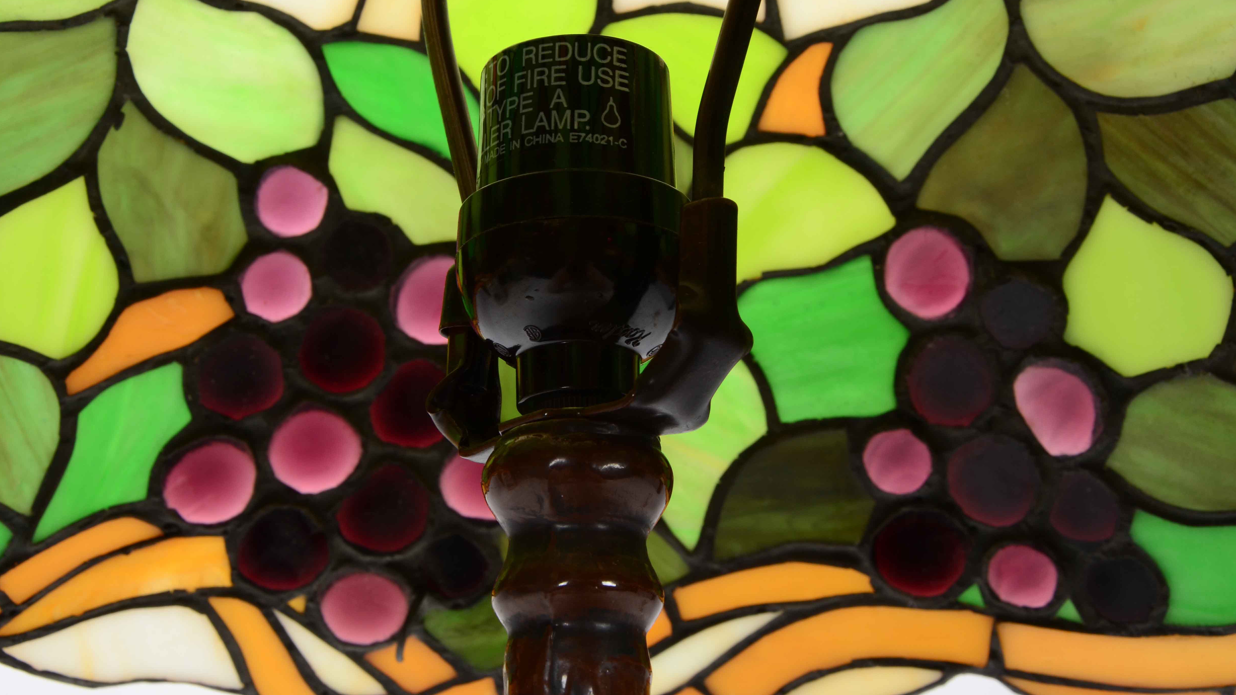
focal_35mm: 76
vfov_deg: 15.9
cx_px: 614
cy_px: 341
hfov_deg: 27.9
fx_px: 2491
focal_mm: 48
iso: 200
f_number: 16
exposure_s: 1/160
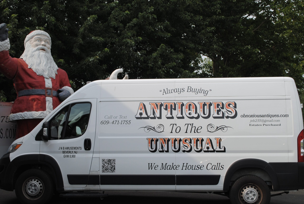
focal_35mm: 48
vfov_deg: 28.2
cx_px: 152
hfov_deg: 41.1
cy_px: 102
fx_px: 406
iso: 100
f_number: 7.1
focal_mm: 32
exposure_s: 1/200
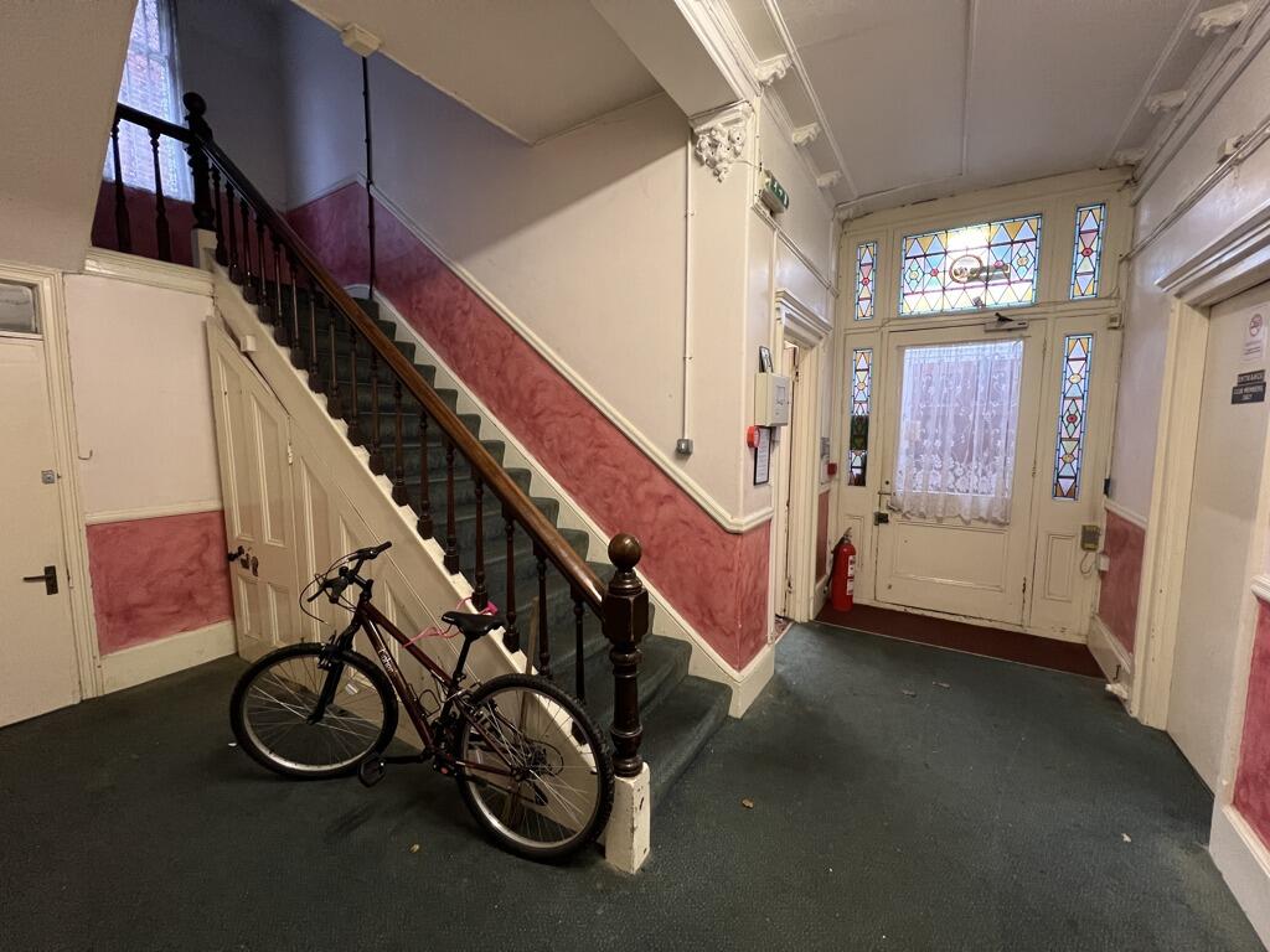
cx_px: 635
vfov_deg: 89.9
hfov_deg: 106.2
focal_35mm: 13
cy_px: 476
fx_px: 477
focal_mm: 1.57
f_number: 1.8
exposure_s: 1/50
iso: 400
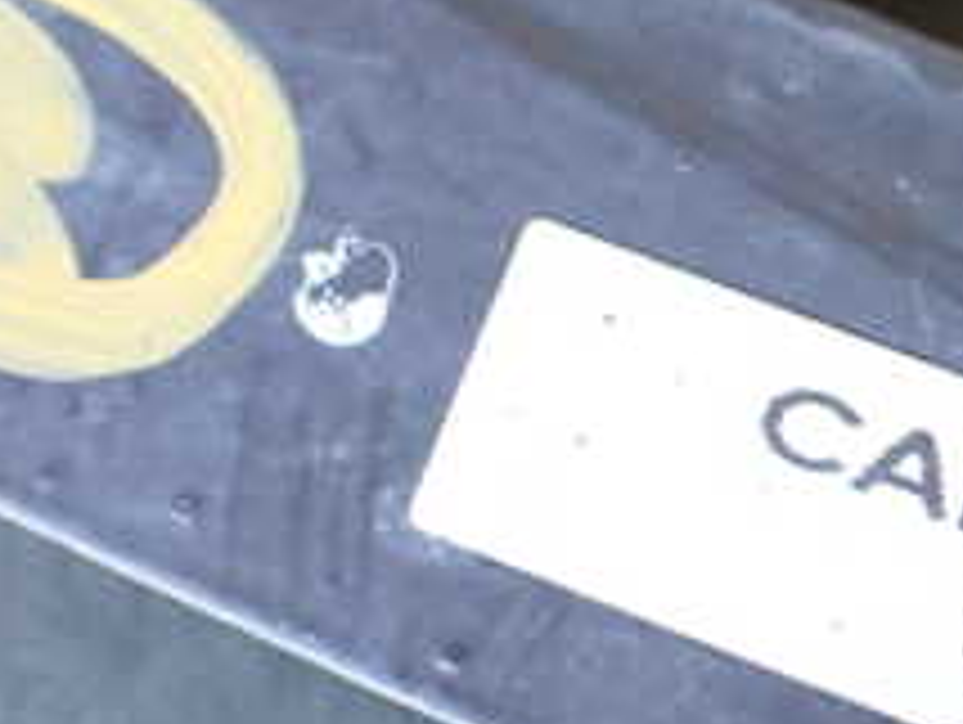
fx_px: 2339
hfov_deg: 21.6
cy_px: 571
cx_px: 1161
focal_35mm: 84
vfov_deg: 17.5
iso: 800
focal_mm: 5.4
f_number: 2.3
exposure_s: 1/50
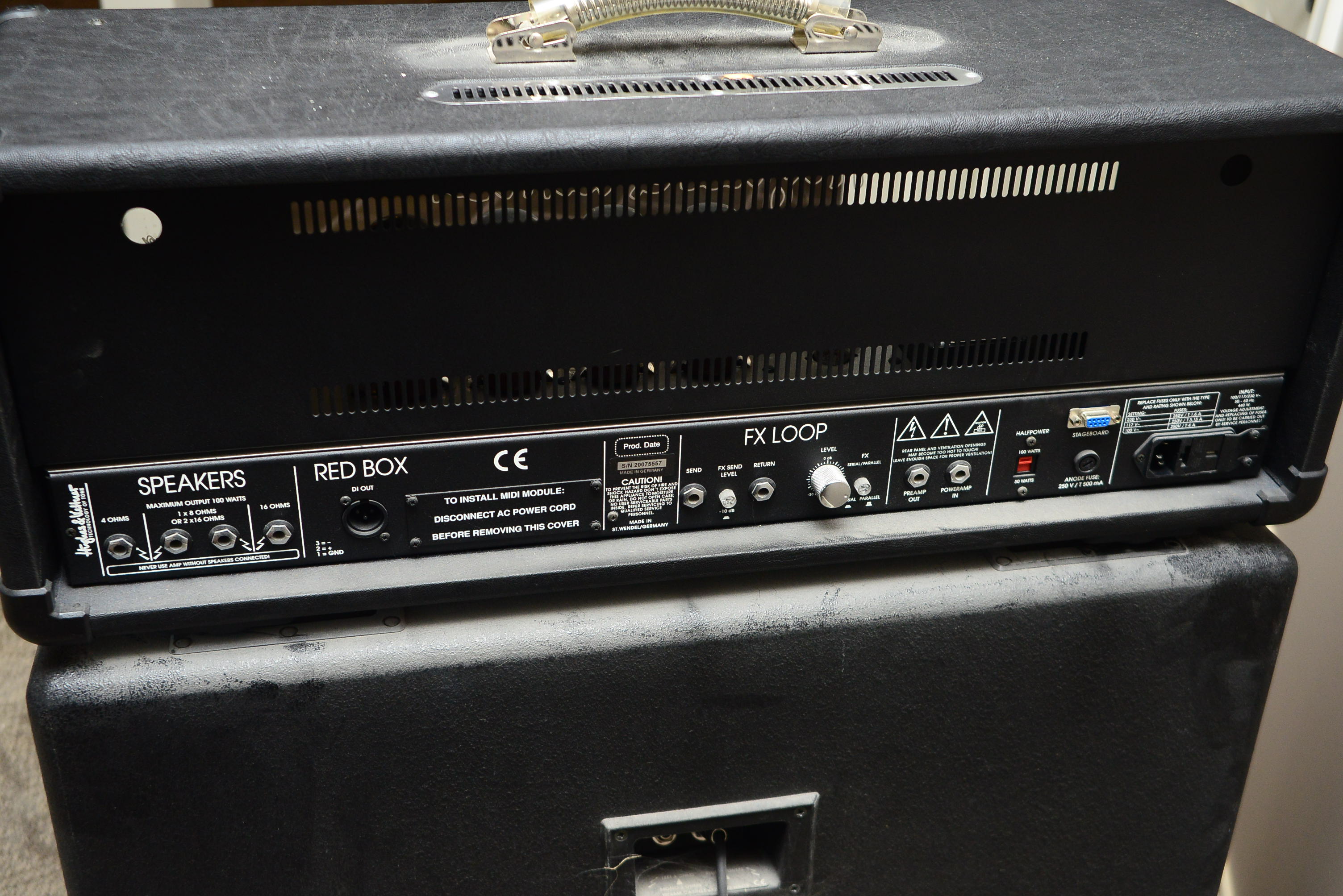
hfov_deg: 48.4
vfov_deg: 33.4
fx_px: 1493
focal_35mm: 40
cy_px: 448
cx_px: 672
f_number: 8
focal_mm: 40
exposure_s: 1/160
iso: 2500
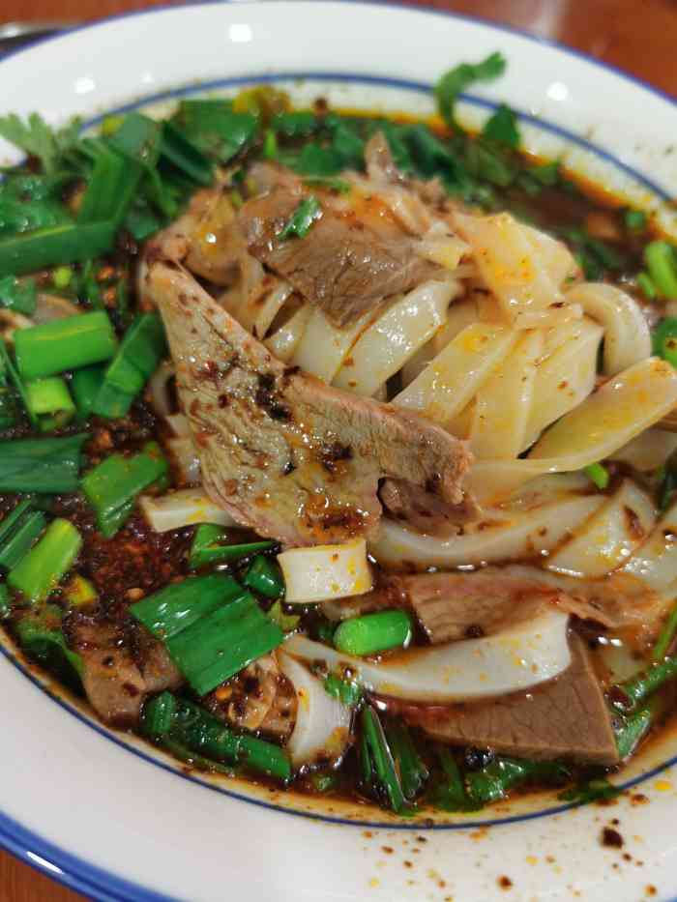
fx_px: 704
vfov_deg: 65.3
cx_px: 338
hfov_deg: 51.4
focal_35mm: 27
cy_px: 451
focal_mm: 5.56
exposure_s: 1/50
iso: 125
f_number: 1.6
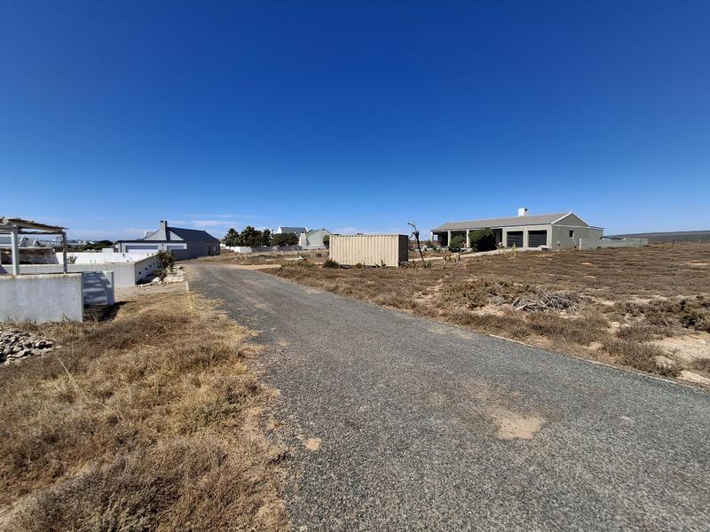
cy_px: 266
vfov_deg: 78.1
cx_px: 355
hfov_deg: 94.5
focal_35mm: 16
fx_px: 328
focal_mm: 1.64
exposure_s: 1/1852
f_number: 2.2
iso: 40
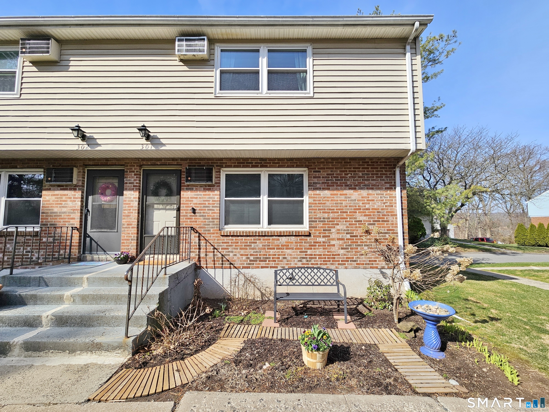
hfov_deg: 106.2
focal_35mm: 13
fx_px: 206
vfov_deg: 89.9
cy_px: 206
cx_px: 274
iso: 50
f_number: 2.2
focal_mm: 2.2
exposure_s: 1/1361
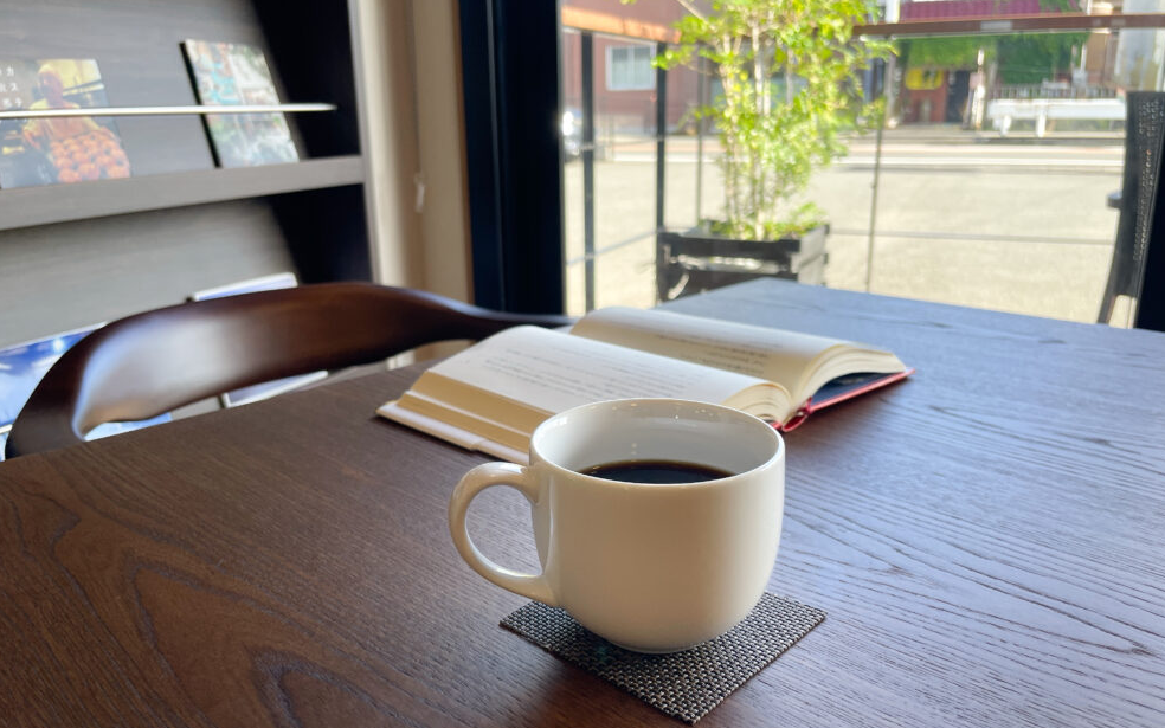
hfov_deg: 66.5
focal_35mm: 28
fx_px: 889
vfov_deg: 44.5
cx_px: 579
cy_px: 394
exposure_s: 1/170
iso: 32
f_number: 1.6
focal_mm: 4.2
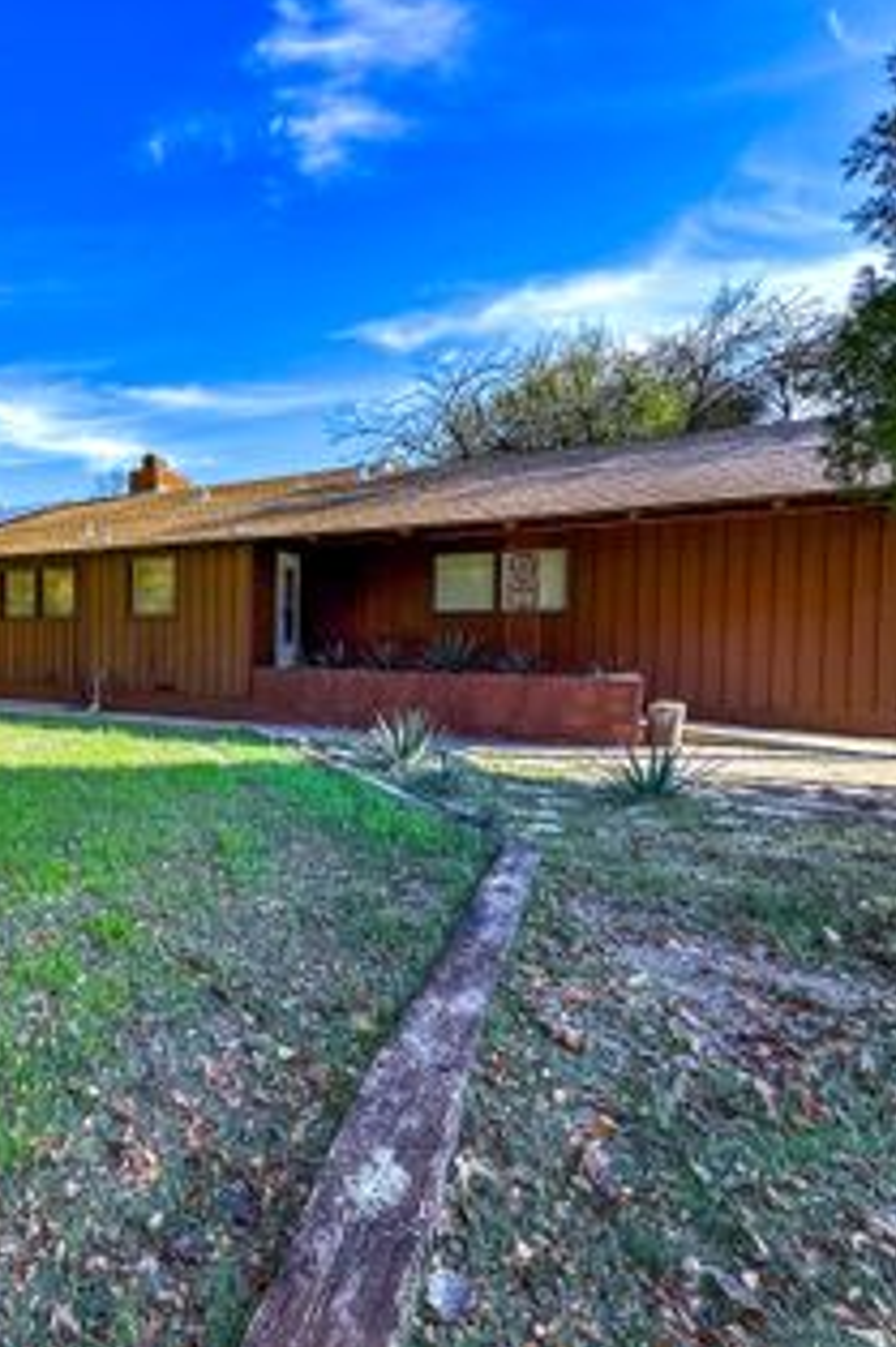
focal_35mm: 20
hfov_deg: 55.0
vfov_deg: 84.0
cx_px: 114
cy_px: 663
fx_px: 747
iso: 40
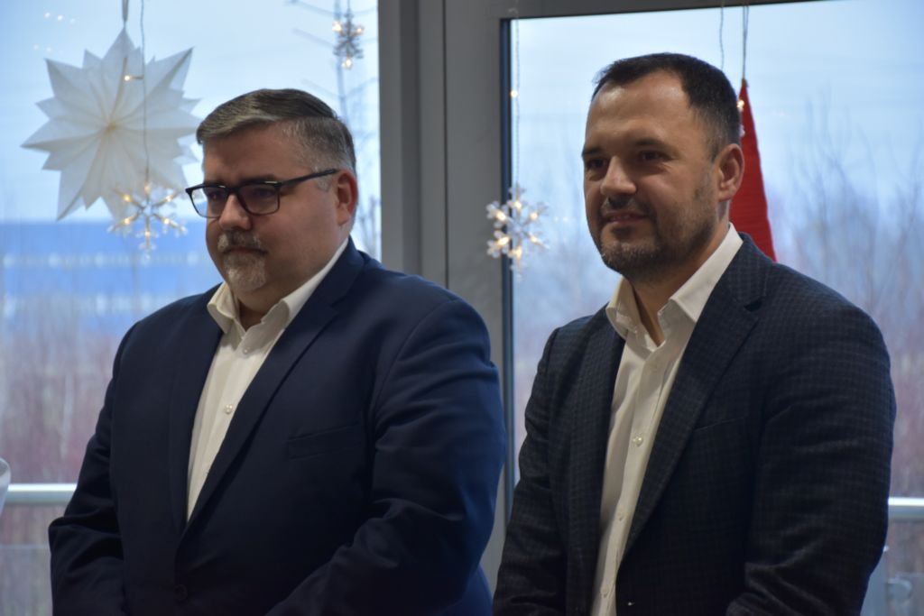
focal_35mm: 120
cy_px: 308
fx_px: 3080
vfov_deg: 11.4
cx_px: 462
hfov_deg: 17.1
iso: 800
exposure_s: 1/125
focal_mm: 80
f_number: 5.3
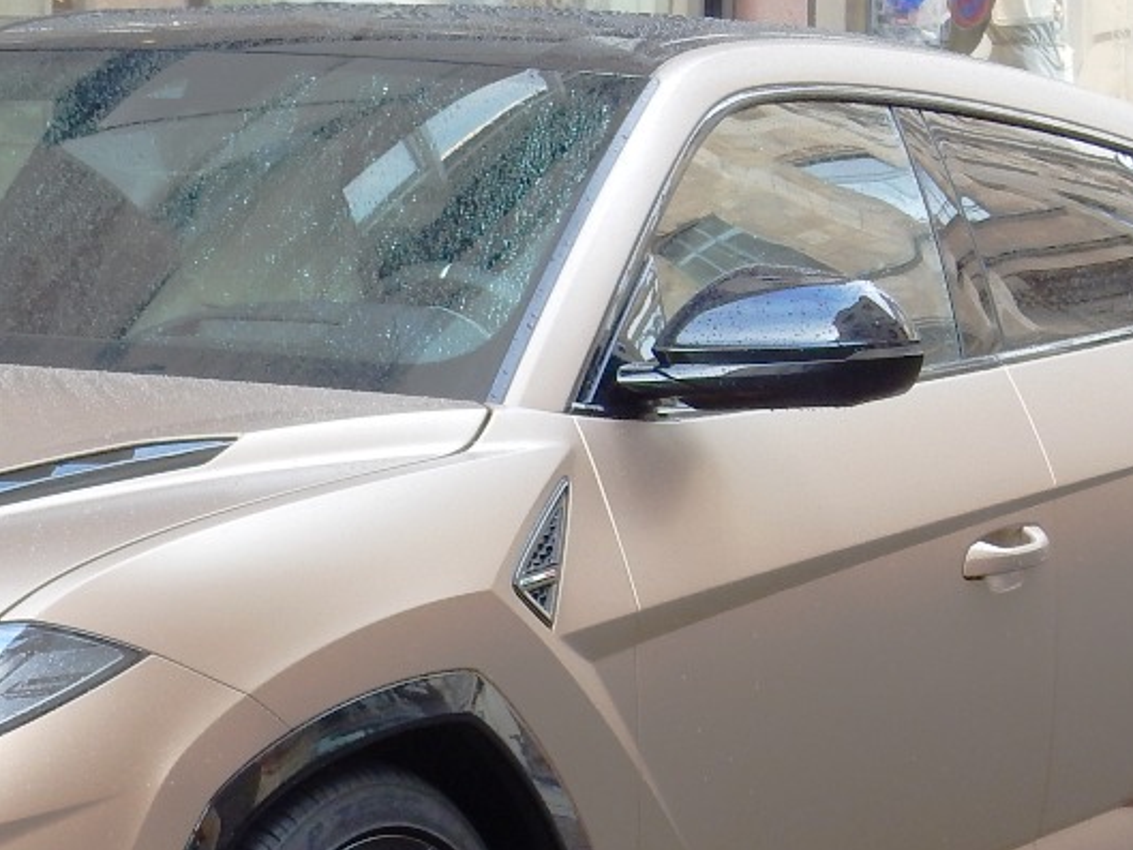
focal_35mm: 183
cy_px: 400
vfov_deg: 8.1
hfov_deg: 10.7
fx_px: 5991
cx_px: 44
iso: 140
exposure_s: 1/30
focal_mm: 10.7
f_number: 4.5
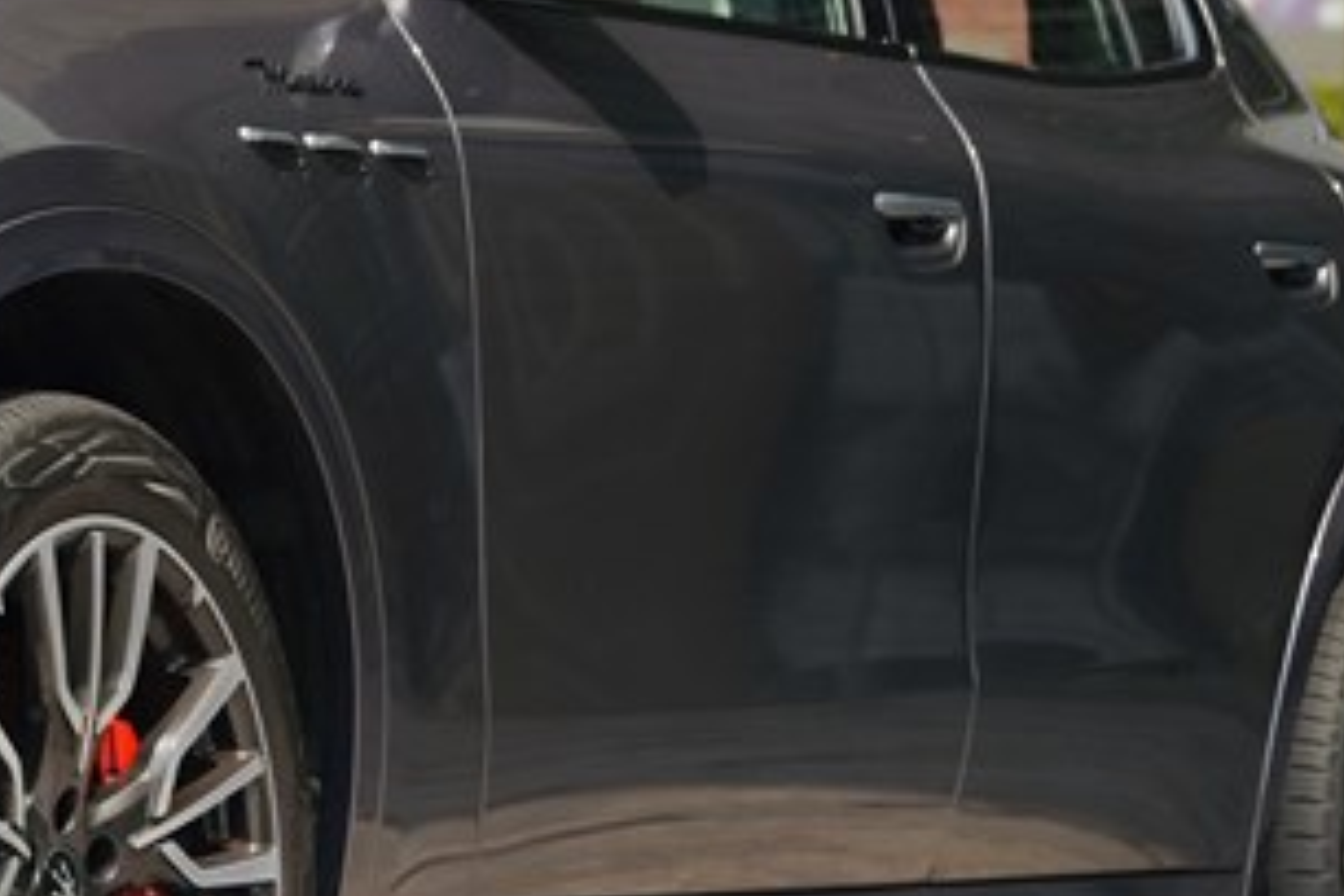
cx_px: -558
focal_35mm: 174
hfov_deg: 11.4
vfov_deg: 7.9
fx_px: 6495
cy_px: 20
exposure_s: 1/2000
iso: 250
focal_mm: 52
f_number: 3.5
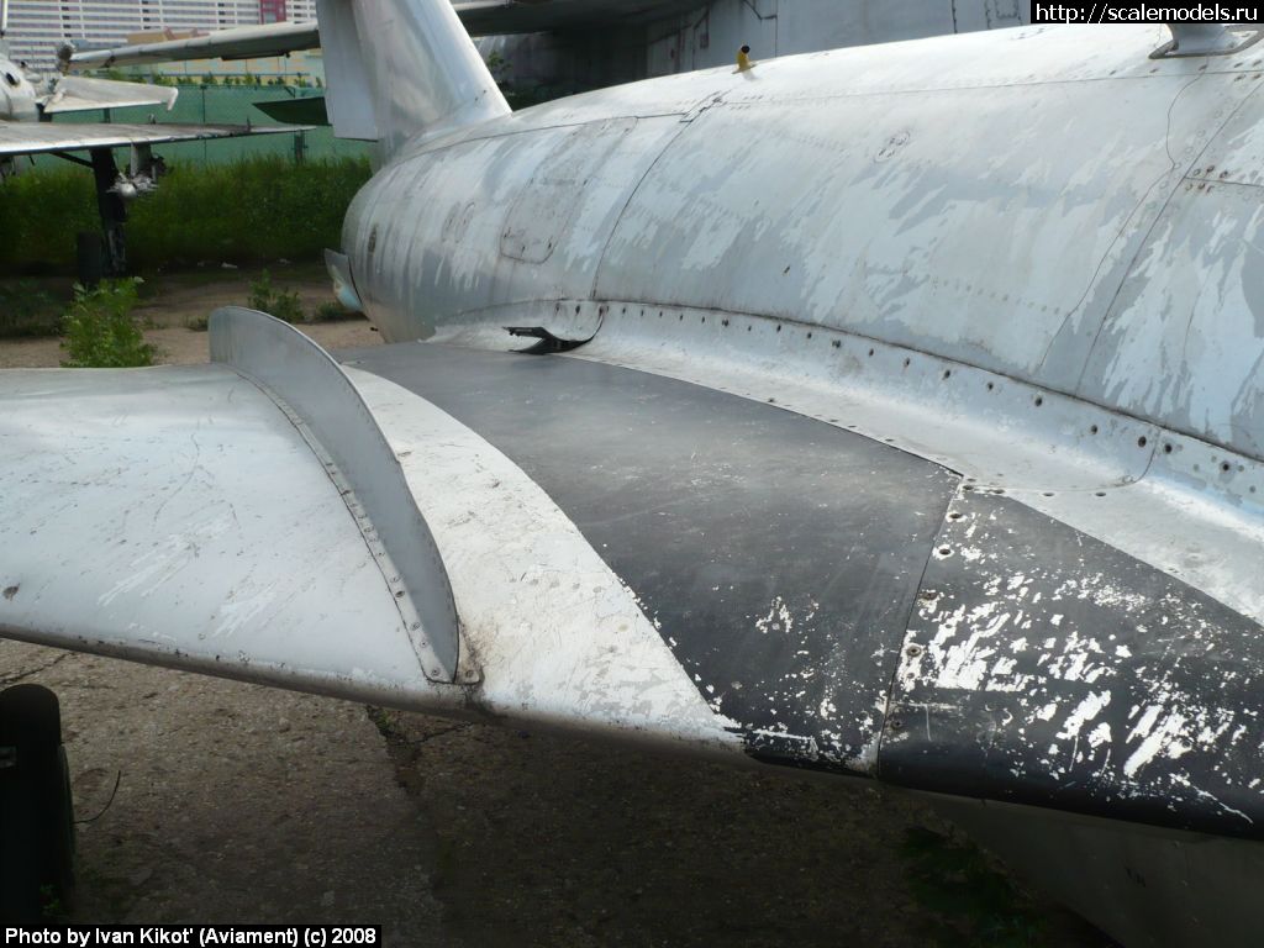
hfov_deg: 52.6
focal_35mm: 35
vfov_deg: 40.7
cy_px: 474
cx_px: 632
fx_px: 1278
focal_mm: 5.8
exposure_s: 1/125
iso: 100
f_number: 8
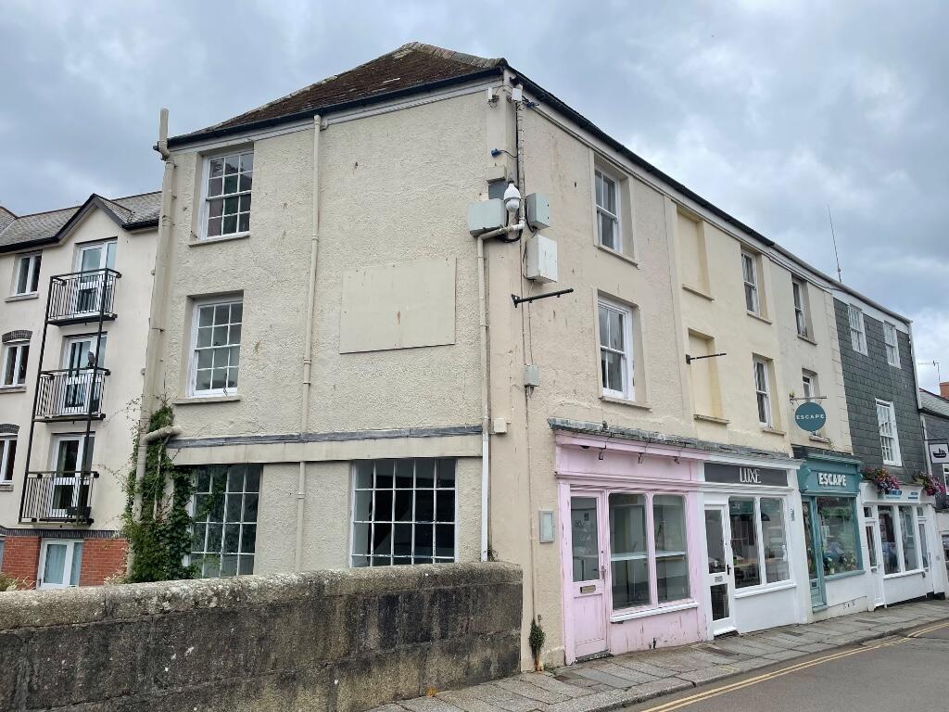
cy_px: 356
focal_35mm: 26
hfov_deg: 67.3
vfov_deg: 53.1
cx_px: 474
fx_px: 713
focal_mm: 4.2
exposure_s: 1/2882
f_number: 1.6
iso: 32
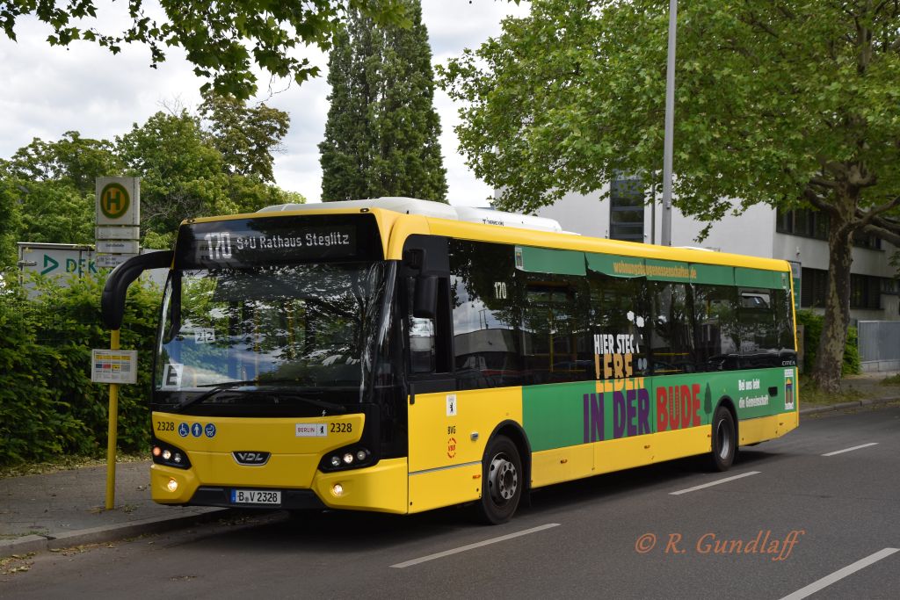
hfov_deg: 31.9
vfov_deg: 21.6
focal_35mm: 63
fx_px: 1575
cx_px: 450
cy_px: 300
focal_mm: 42
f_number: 8
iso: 100
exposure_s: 1/60
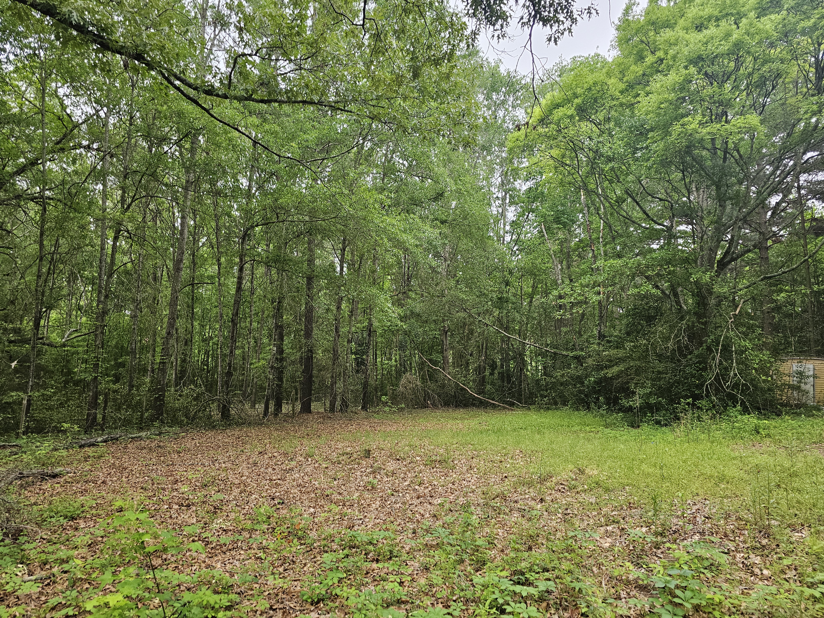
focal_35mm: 23
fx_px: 547
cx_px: 412
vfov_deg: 58.9
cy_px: 309
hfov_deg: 73.9
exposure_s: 1/180
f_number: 1.7
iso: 125
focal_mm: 6.3
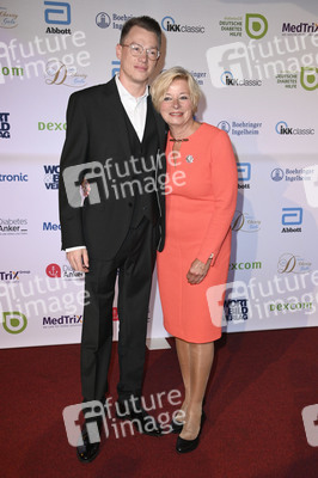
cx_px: 159
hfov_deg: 30.5
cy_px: 239
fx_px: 584
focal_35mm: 44
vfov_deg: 44.5
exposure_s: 1/160
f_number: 5.6
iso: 3200
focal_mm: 44
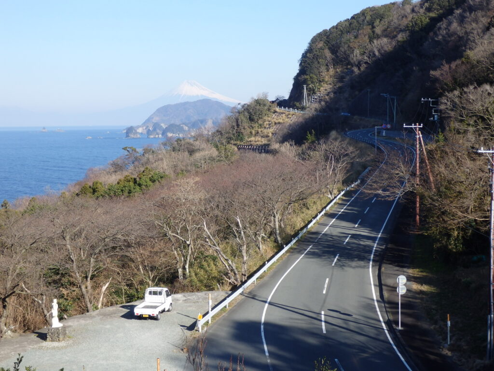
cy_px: 186
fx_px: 771
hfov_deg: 35.5
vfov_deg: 27.0
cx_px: 247
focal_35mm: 54
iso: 100
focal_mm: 9.8
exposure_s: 1/500
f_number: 4.1
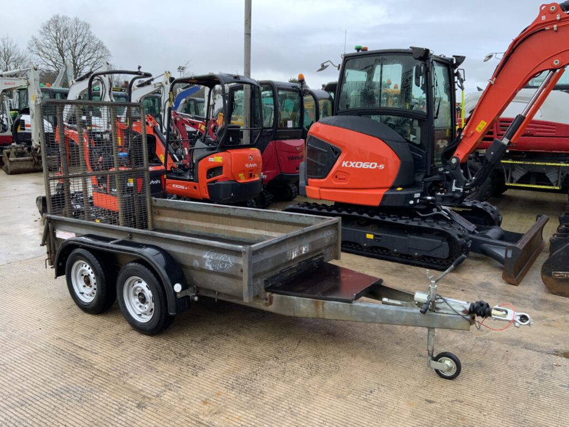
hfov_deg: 61.7
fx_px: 477
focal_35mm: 29
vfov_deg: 48.2
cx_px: 284
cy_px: 214
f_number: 1.8
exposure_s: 1/122
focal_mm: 3
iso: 25
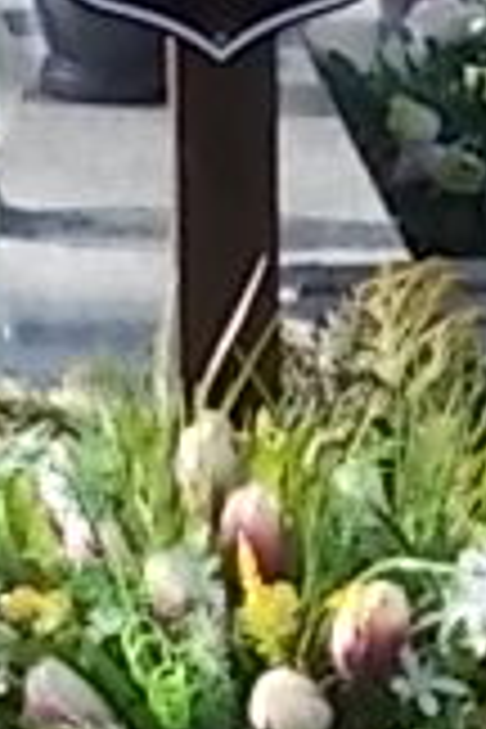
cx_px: 369
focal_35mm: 267
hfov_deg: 5.1
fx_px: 5406
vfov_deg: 7.7
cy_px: 500
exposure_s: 1/500
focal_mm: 4.6
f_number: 3.2
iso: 80
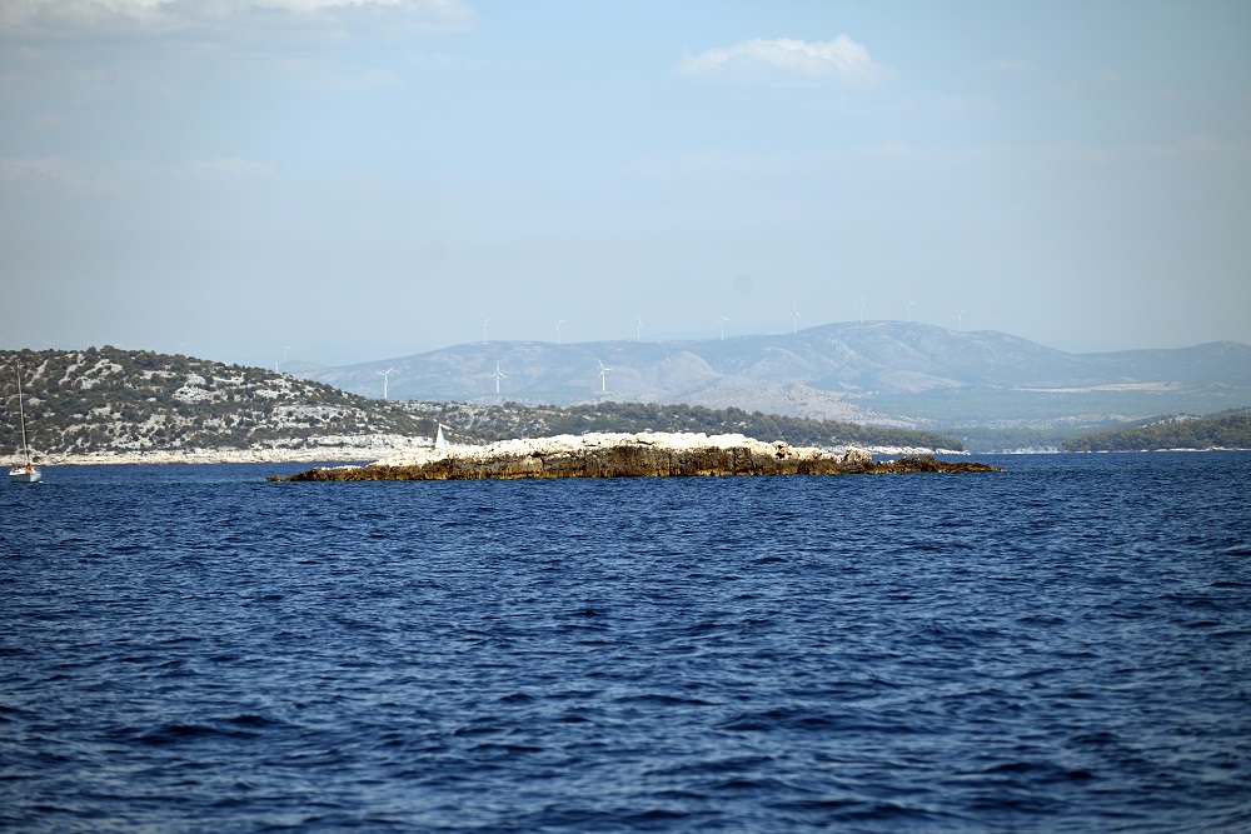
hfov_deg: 14.2
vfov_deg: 9.5
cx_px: 626
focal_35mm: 145
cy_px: 417
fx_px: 5039
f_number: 4.8
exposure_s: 1/1250
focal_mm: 145
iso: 100
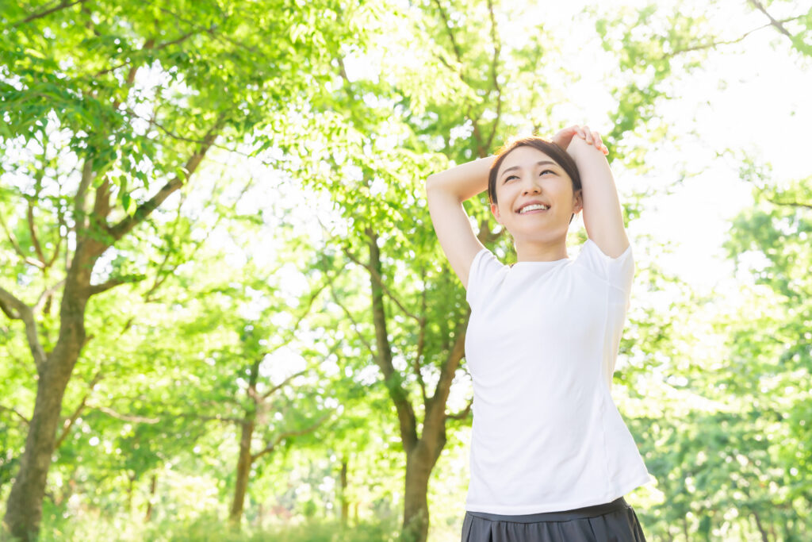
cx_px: 406
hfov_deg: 44.5
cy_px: 271
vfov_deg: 30.5
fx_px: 993
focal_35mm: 44
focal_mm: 44
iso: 200
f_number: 4
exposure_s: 1/400
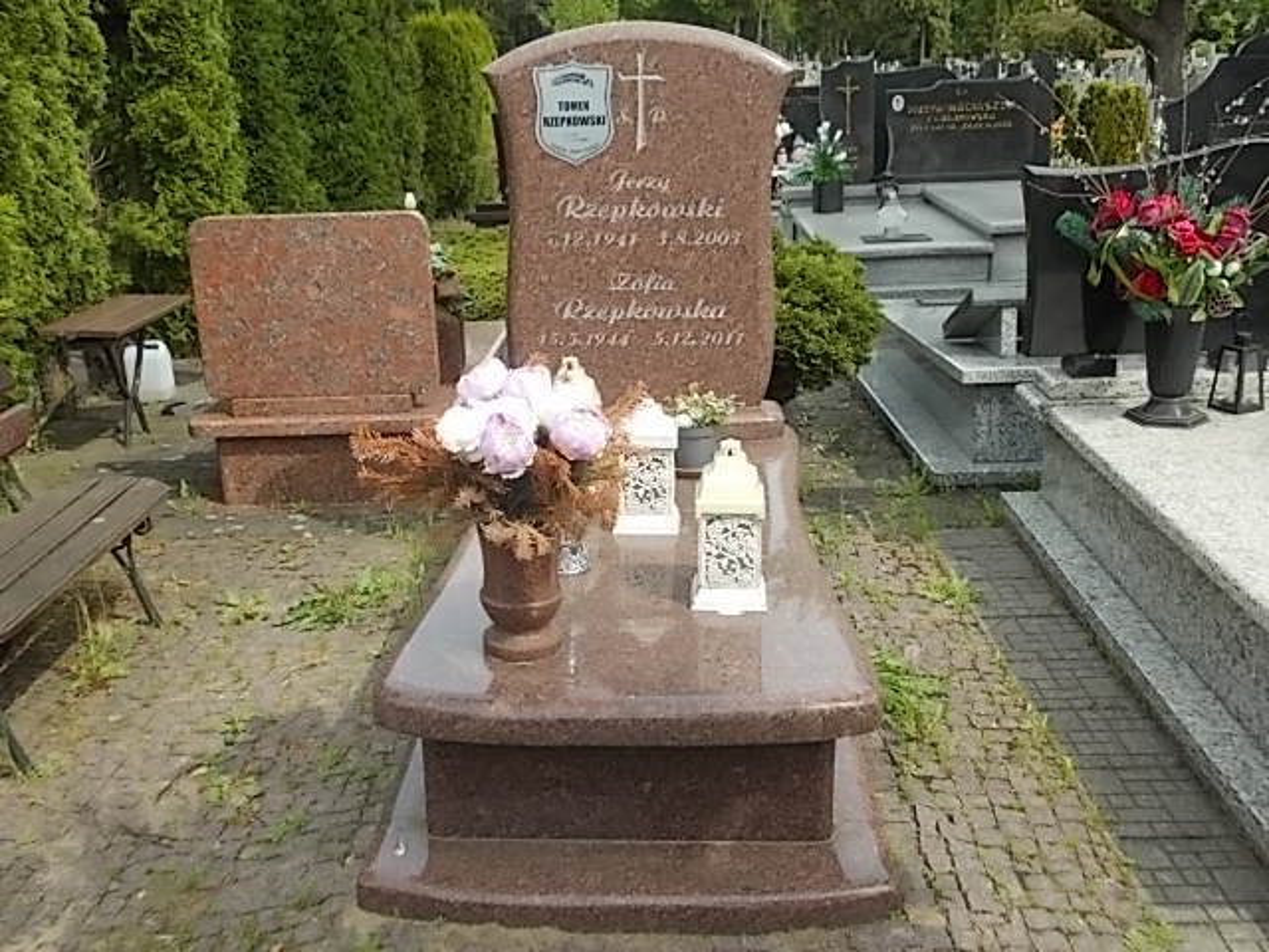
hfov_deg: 49.0
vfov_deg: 37.7
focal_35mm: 38
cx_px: 634
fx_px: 1393
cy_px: 476
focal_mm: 5.3
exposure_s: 1/400
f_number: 3.1
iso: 80
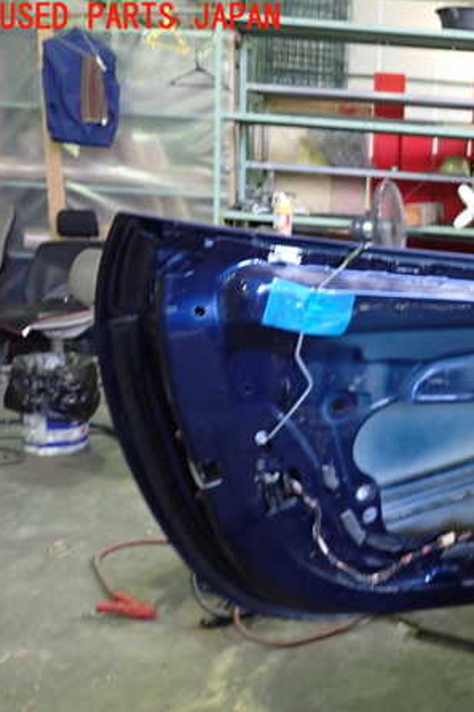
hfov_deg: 29.8
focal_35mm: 42
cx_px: 469
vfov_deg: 46.4
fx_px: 830
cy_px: 358
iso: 800
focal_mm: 5.4
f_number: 2.3
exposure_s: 1/30
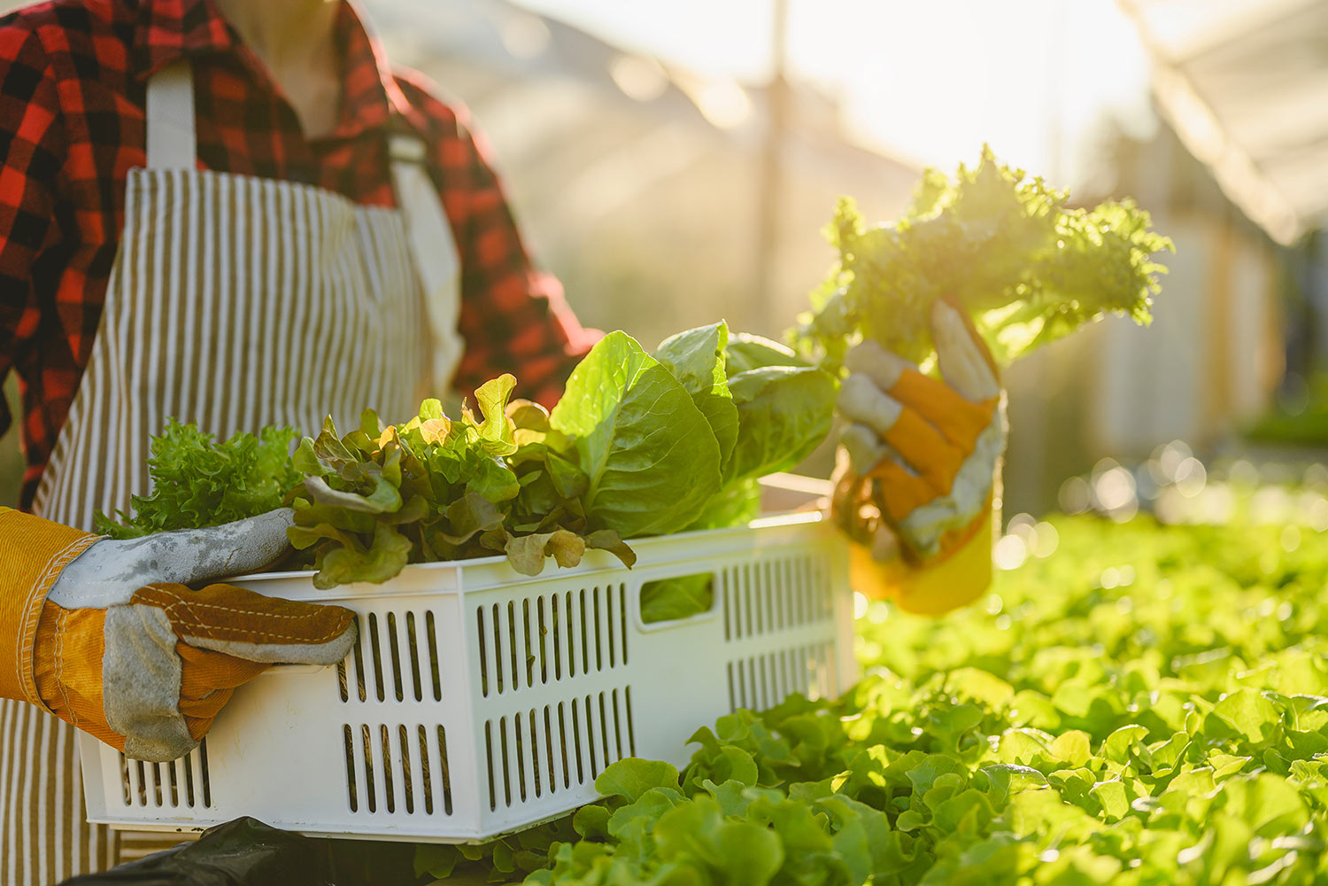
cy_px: 443
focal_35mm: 50
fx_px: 1844
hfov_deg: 39.6
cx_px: 664
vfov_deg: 27.0
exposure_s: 1/3200
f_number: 1.8
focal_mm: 50
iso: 100
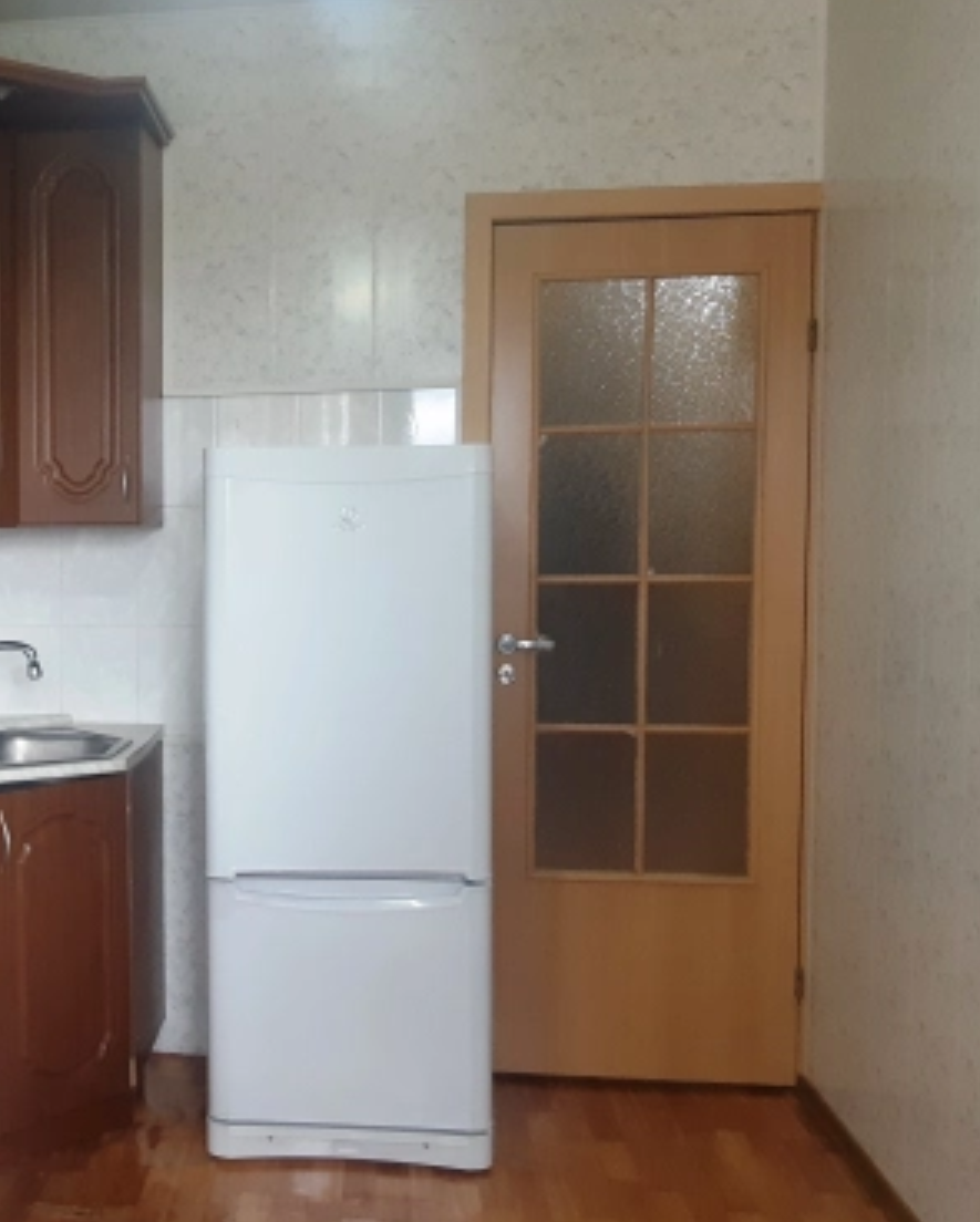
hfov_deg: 33.4
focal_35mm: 43
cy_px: 648
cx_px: 130
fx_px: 1557
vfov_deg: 42.8
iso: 125
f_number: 1.7
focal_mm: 3.93
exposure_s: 1/50
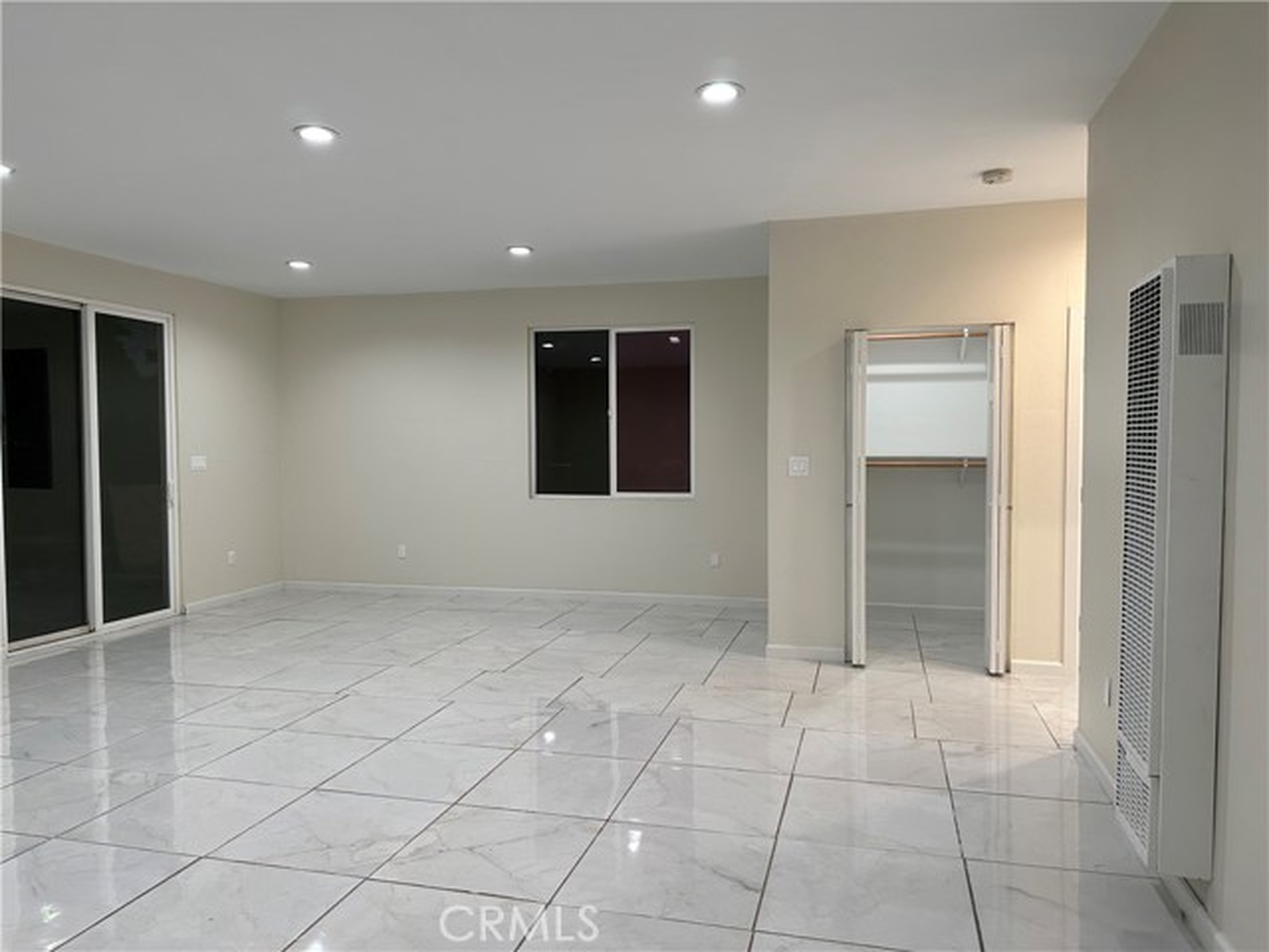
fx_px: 880
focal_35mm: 24
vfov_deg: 56.8
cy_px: 476
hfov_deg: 71.6
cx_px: 634
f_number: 1.78
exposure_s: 1/120
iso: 160
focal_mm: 6.86
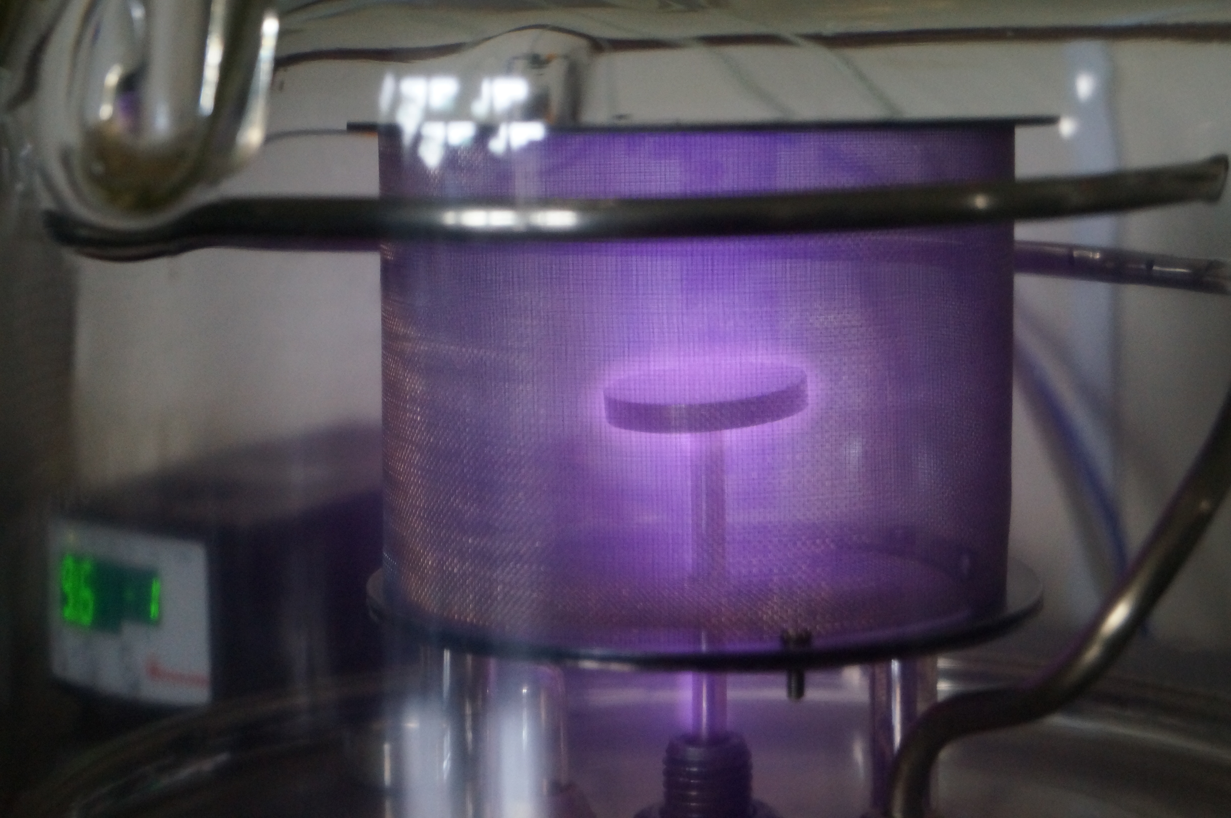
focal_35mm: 82
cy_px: 409
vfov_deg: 16.5
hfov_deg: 24.6
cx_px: 616
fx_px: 2818
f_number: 5.6
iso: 2000
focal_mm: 55
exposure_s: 1/100
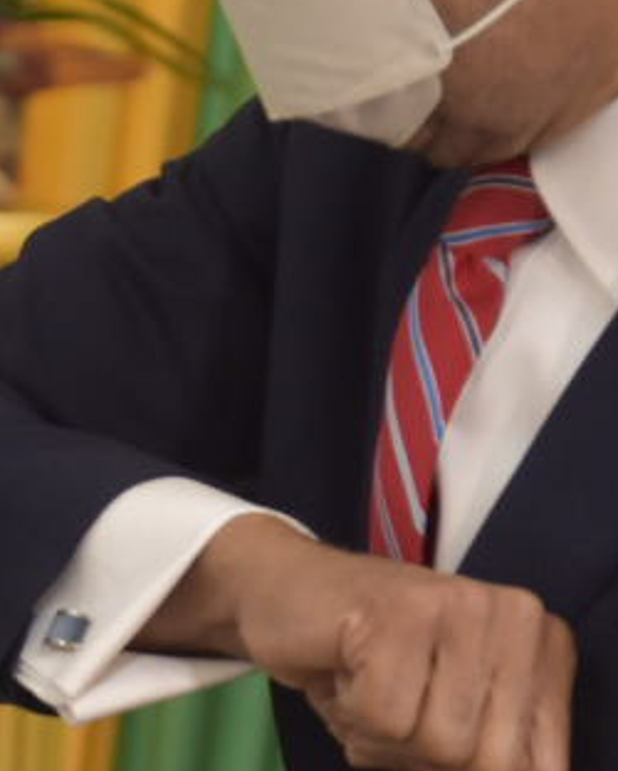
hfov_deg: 4.0
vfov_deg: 5.1
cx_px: -413
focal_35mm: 380
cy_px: 628
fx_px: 8679
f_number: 4
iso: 1600
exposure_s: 1/100
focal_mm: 78
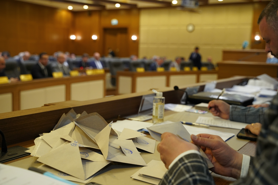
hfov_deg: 46.4
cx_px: 139
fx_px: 324
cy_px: 92
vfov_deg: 31.9
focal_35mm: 42
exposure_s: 1/125
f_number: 3.5
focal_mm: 42
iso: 4000
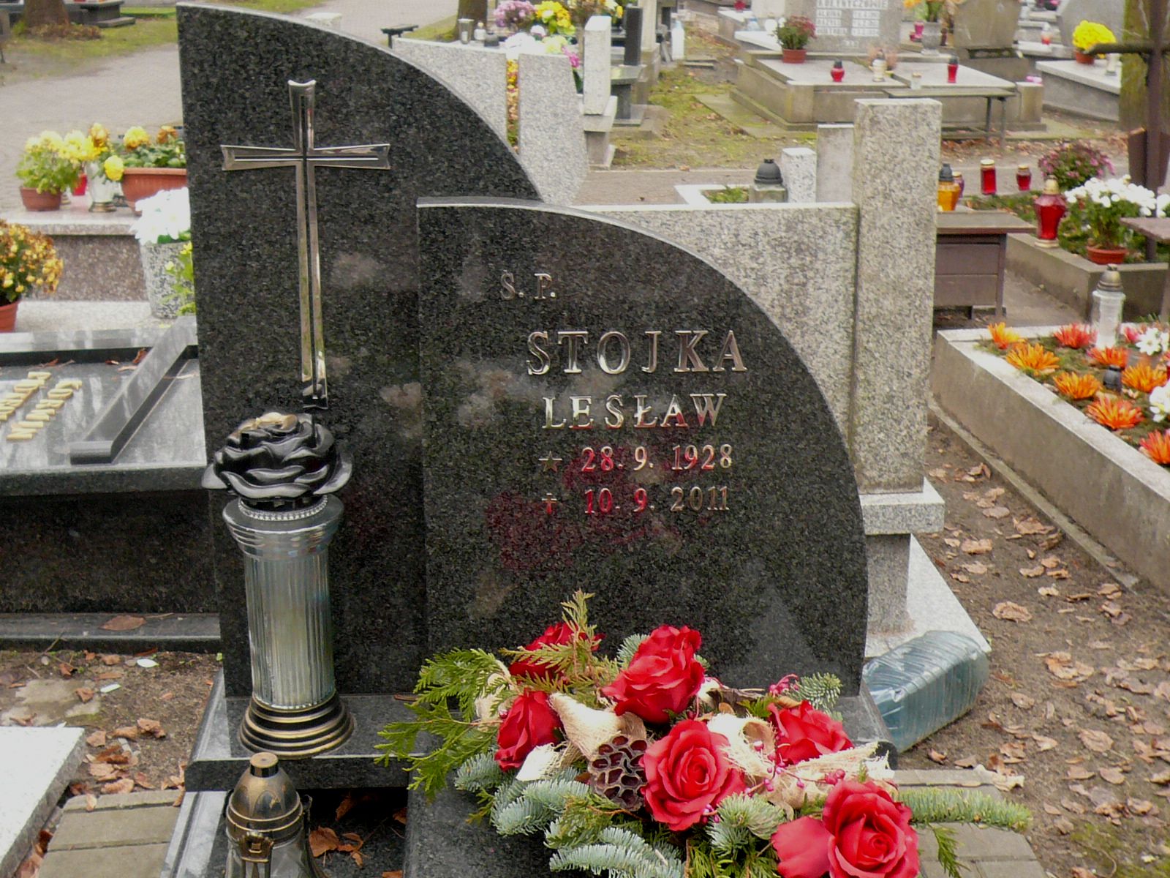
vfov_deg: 32.2
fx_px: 1521
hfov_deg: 42.1
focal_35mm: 45
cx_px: 585
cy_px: 439
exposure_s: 1/30
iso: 100
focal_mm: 4.9
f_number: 2.9
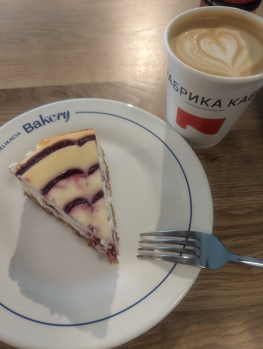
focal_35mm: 24
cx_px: 132
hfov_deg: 56.9
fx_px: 243
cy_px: 174
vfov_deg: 71.5
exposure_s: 1/100
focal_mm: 6.81
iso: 171
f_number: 1.85
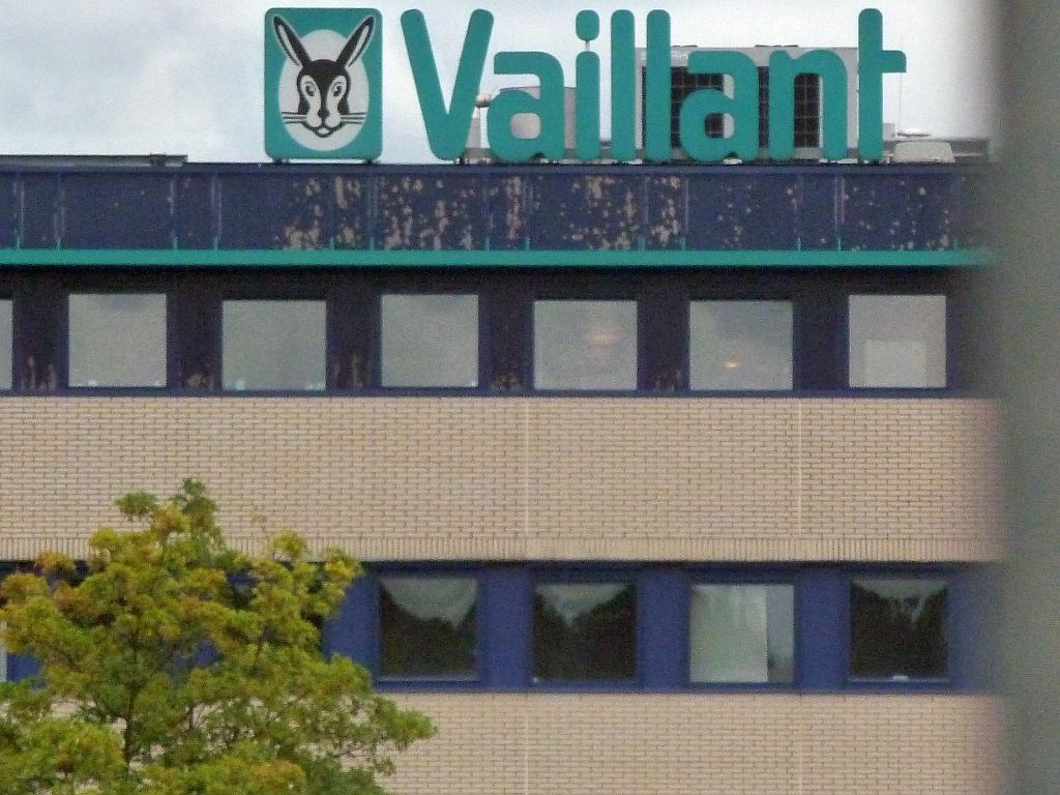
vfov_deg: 3.1
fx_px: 14821
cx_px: 530
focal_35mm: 484
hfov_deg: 4.1
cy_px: 398
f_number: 4.9
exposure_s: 1/800
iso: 500
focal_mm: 49.2
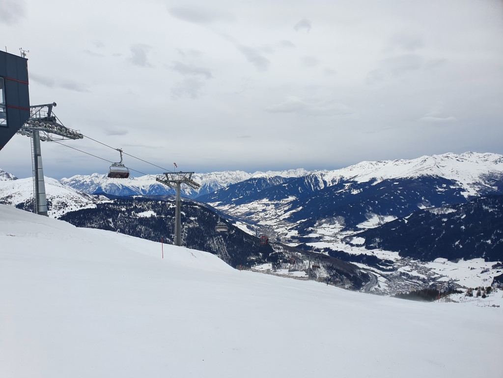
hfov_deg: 67.3
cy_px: 189
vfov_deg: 53.1
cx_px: 252
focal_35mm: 26
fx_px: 378
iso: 50
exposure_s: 1/800
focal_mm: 4.32
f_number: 2.4
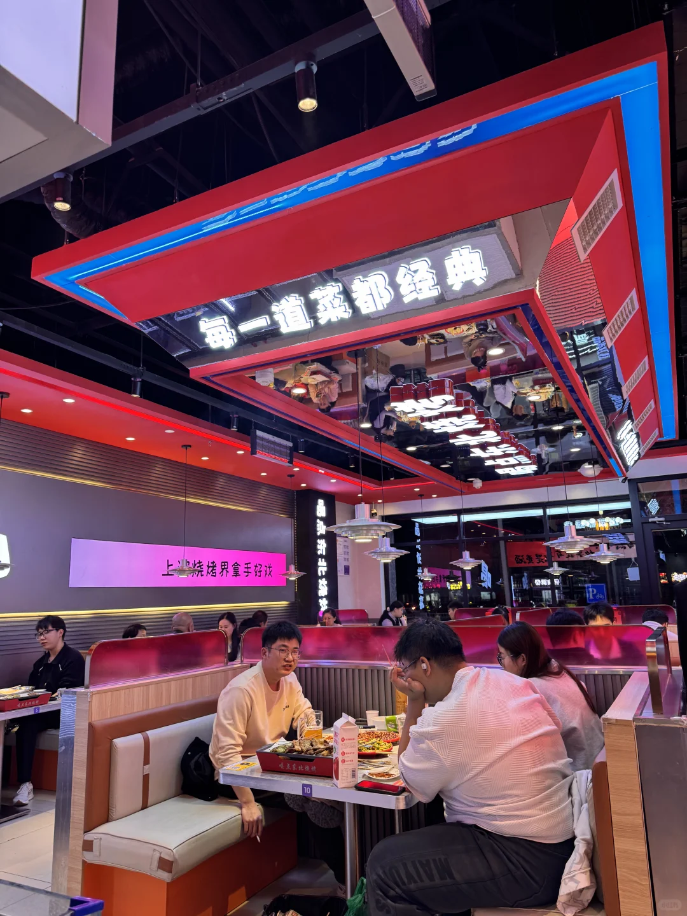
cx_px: 344
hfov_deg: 56.8
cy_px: 458
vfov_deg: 71.6
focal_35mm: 24
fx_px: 635
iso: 160
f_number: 1.78
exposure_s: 1/100
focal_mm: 6.76
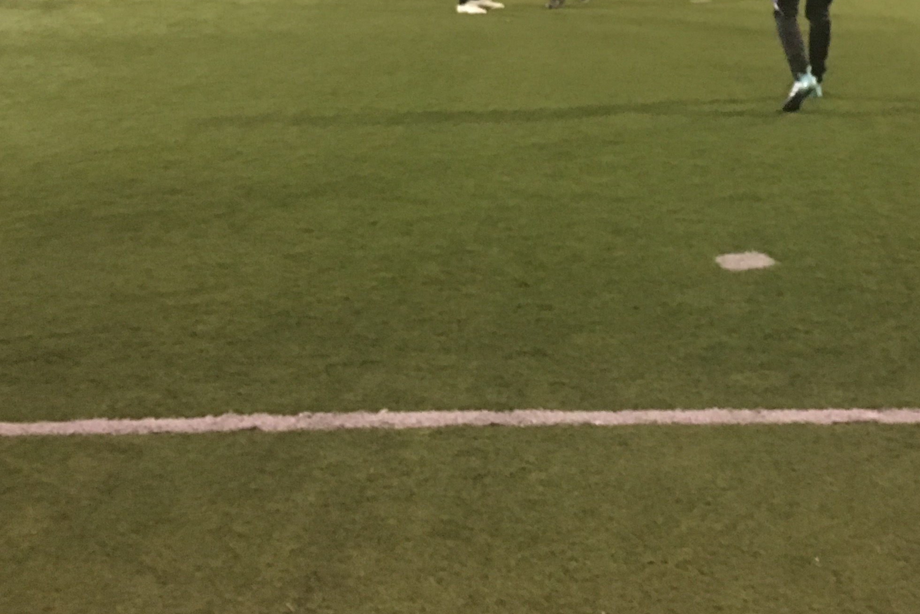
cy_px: -47
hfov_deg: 31.9
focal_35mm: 62
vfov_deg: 20.9
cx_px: 661
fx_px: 1585
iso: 250
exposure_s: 1/17
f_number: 2.2
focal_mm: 4.15
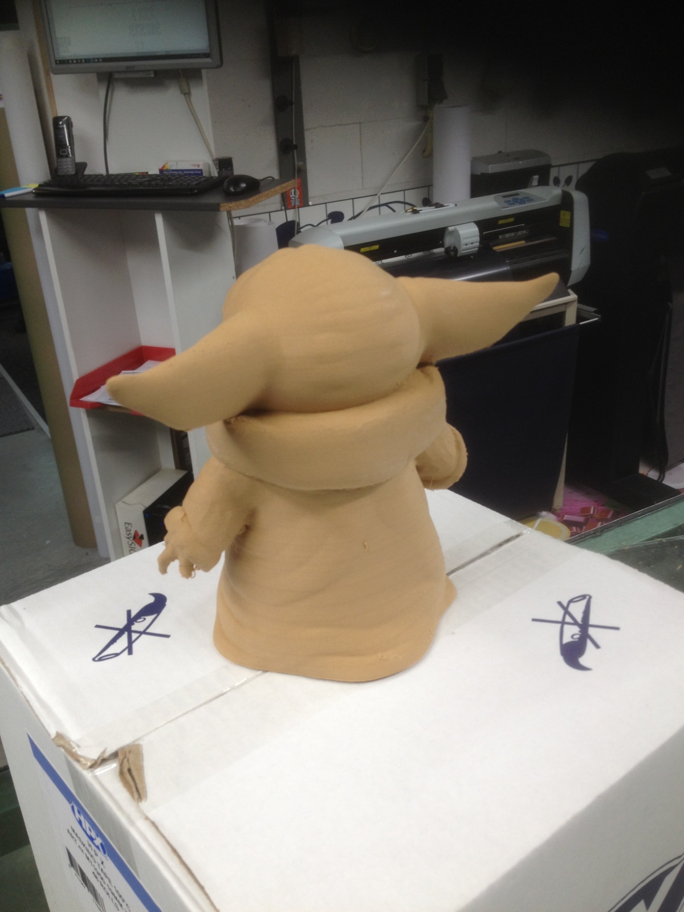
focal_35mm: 35
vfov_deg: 52.6
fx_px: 922
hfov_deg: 40.7
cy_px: 456
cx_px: 342
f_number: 2.4
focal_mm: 4.28
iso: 50
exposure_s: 1/20
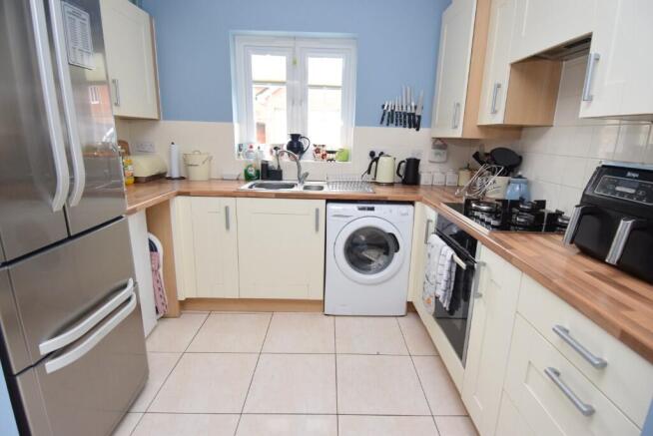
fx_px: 327
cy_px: 218
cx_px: 326
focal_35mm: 18
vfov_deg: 67.5
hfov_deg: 90.0
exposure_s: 1/60
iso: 1100
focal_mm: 12
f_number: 4
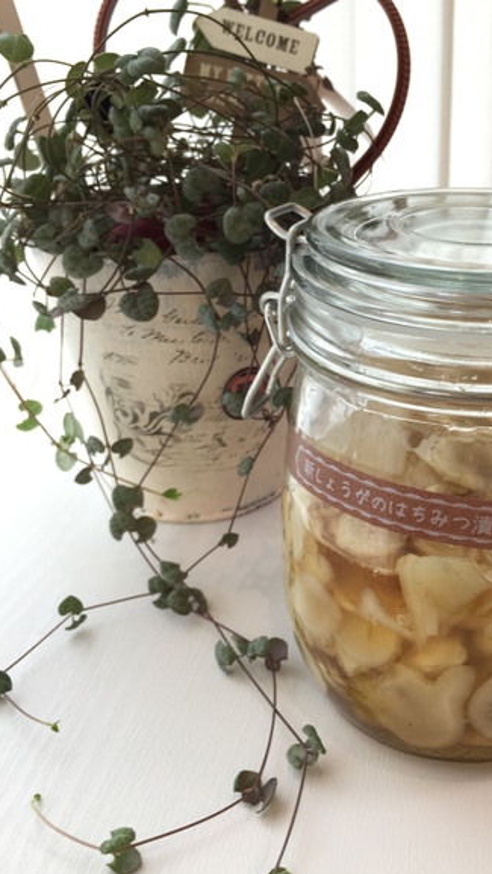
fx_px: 812
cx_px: 356
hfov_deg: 33.2
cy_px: 423
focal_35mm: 35
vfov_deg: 56.6
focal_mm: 4.15
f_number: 2.2
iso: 40
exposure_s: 1/60
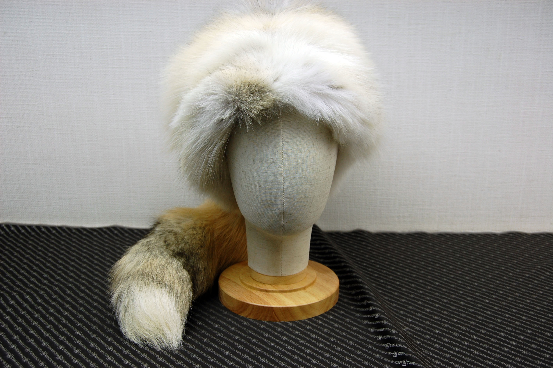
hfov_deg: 49.6
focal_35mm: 39
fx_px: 599
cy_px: 184
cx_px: 276
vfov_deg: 34.1
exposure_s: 1/125
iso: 320
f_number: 5.6
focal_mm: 26
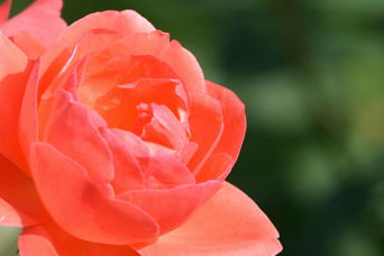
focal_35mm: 468
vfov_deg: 2.9
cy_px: 156
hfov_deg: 4.4
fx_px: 4992
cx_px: -46
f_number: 5.6
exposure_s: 1/400
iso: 100
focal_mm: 200
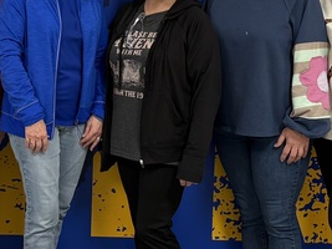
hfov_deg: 20.9
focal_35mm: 92
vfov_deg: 15.9
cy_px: 52
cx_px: 41
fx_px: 882
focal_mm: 6.76
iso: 200
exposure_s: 1/60
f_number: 1.78
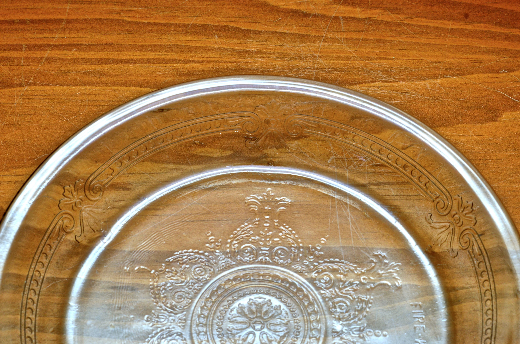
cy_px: 172
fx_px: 1514
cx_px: 260
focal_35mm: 105
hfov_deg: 19.5
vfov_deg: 13.0
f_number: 11
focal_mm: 70
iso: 160
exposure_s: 1/100
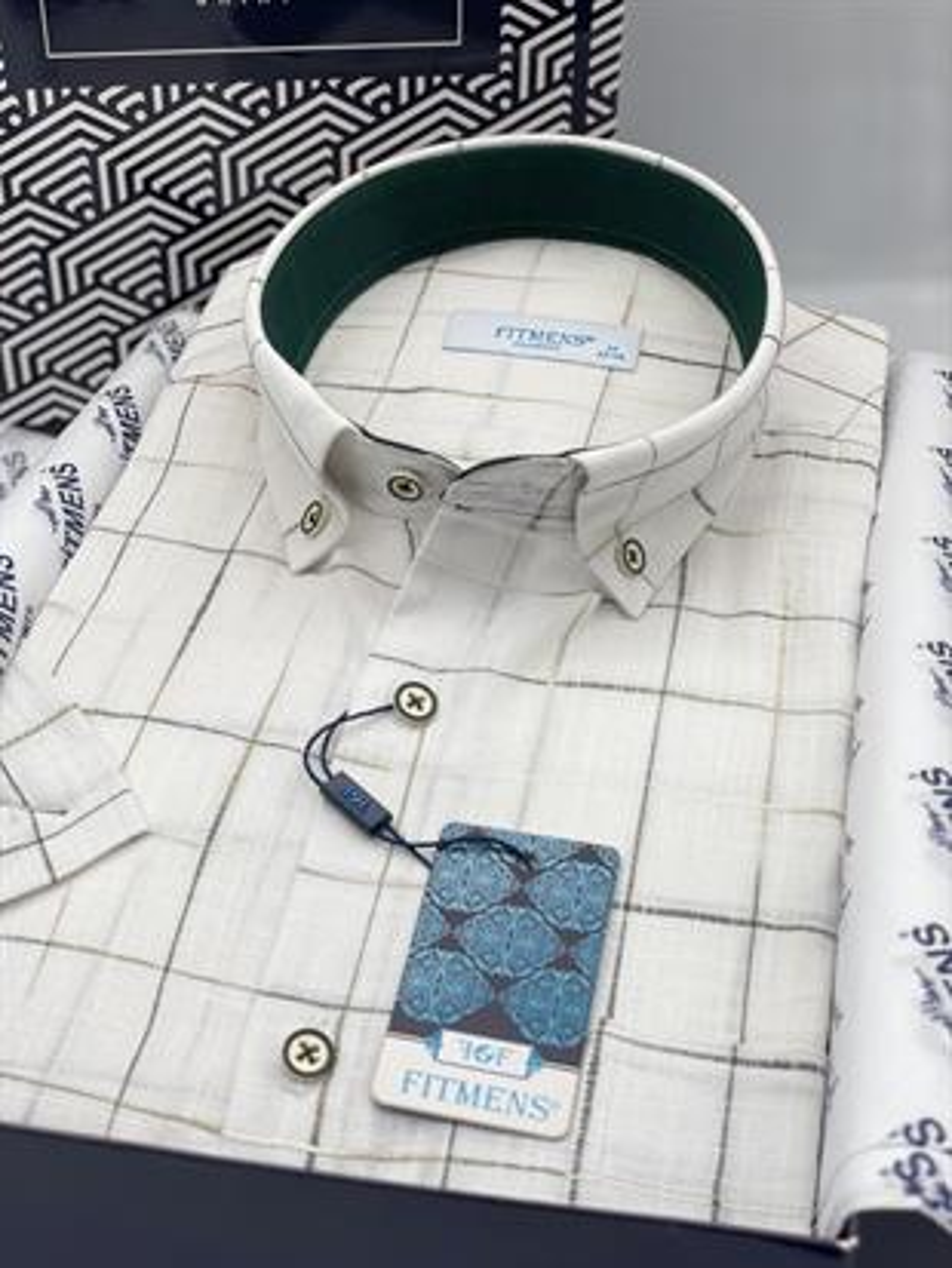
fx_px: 1906
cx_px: 476
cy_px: 634
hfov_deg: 28.0
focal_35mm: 52
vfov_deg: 36.8
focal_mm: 6
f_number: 2
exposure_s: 1/122
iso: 25
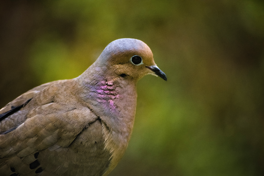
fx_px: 1540
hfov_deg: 9.8
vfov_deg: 6.5
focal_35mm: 210
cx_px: 132
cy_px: 88
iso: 1600
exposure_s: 1/500
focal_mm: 140
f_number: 5
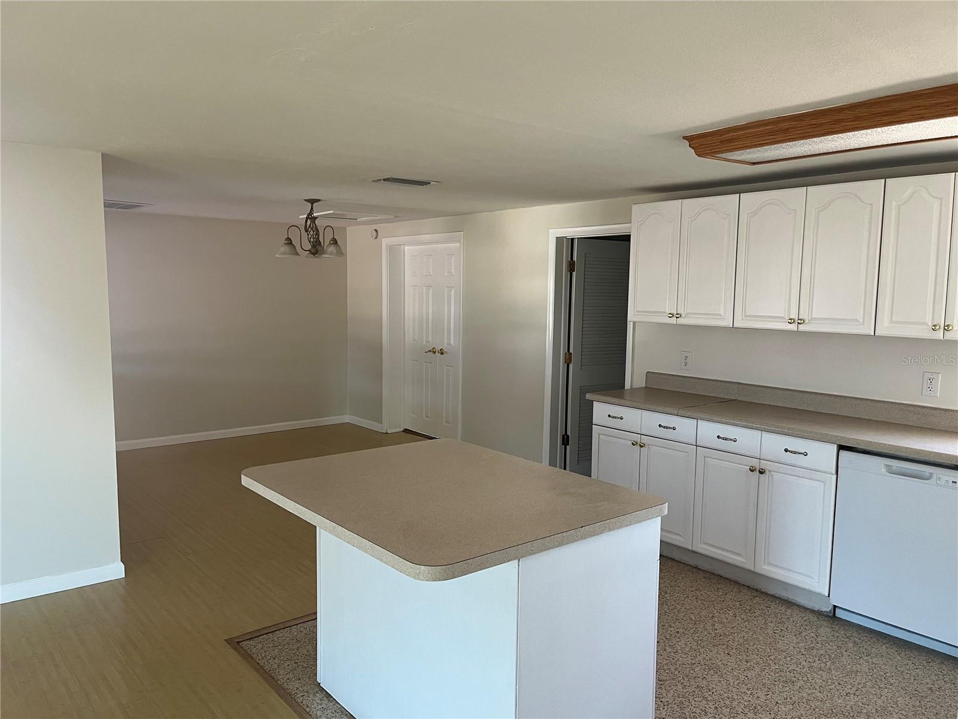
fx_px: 720
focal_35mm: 26
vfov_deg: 53.1
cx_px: 479
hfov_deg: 67.3
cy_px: 360
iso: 125
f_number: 1.6
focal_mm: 5.1
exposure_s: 1/82
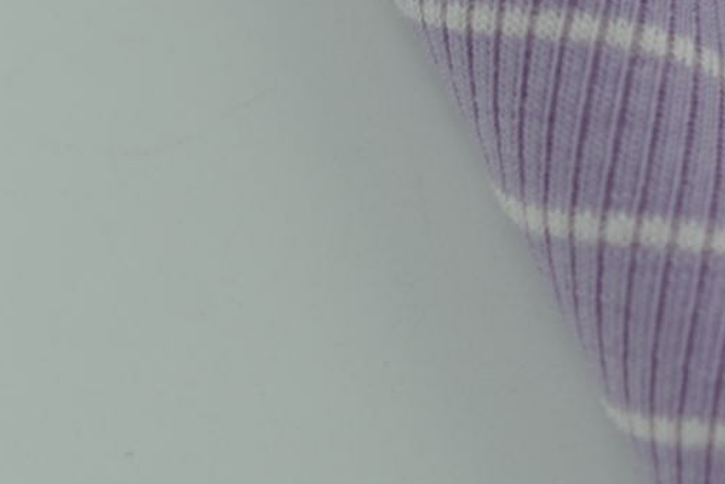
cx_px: 1008
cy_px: 184
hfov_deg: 6.9
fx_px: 5962
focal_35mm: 296
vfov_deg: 4.6
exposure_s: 1/250
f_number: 3.5
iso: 100
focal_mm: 50
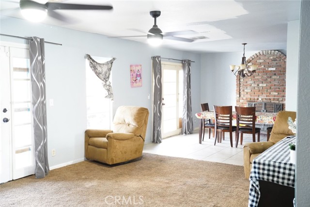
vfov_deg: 36.9
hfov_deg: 53.1
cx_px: 155
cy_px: 104
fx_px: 310
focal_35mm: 36
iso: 5000
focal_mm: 36
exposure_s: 1/60
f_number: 3.5
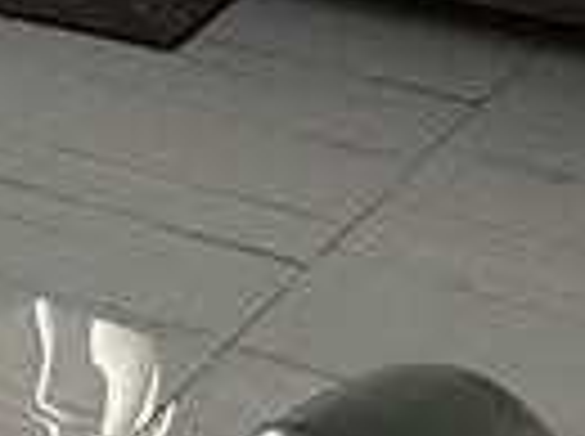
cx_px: -1634
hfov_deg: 7.4
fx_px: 3458
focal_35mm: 205
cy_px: -1110
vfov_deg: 6.3
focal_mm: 5.7
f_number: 1.5
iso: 125
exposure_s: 1/83
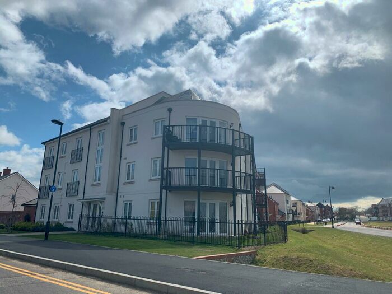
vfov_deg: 53.1
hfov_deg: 67.3
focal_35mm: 26
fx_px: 294
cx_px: 196
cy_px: 147
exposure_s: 1/2160
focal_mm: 4.25
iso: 25
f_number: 1.8
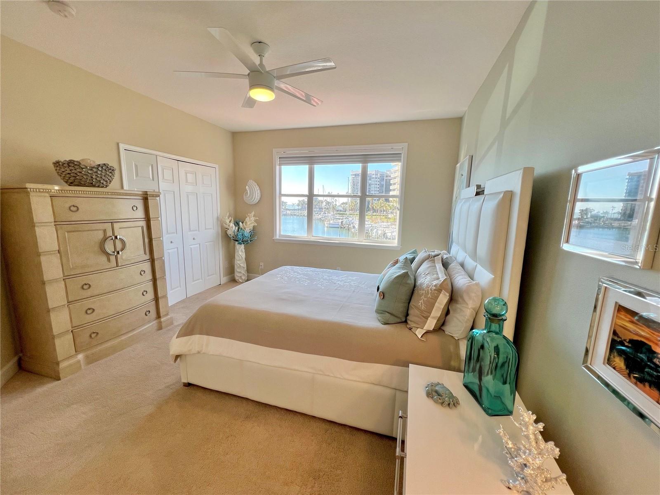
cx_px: 330
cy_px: 248
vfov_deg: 89.9
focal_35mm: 13
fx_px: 248
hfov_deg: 106.2
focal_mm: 1.57
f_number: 1.8
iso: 32
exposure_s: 1/228
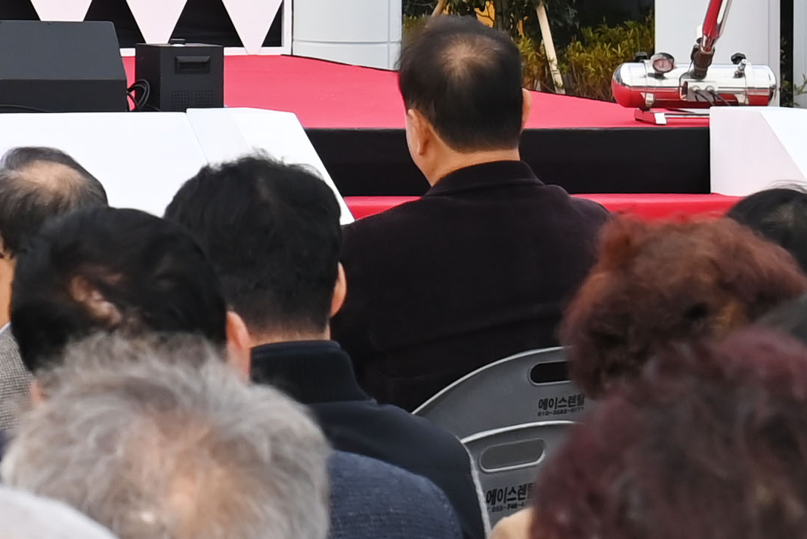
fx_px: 5291
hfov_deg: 8.5
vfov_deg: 5.8
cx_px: -396
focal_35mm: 236
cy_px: -243
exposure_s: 1/640
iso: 400
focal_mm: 46
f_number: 6.3
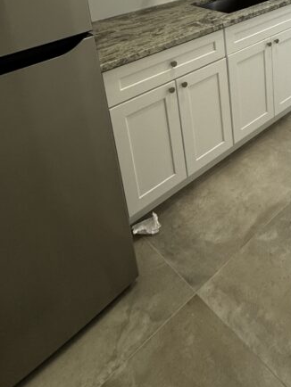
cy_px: 11
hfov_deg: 39.3
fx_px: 370
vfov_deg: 47.2
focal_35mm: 33
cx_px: 271
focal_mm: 2.22
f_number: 2.2
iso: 160
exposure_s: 1/120
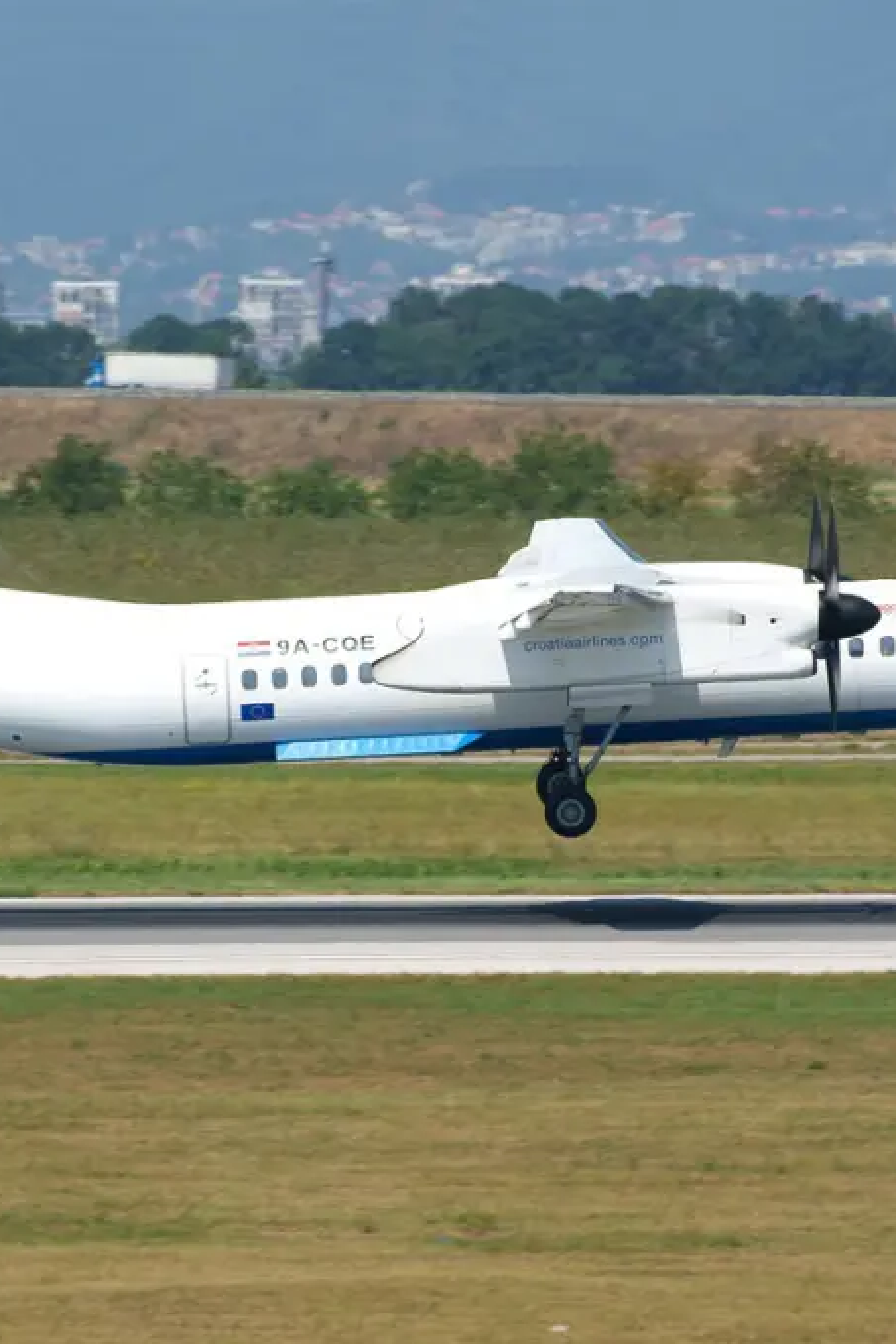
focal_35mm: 518
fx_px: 19347
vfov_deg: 4.0
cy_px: 672
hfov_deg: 2.7
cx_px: 522
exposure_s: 1/500
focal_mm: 230
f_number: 8
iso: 100
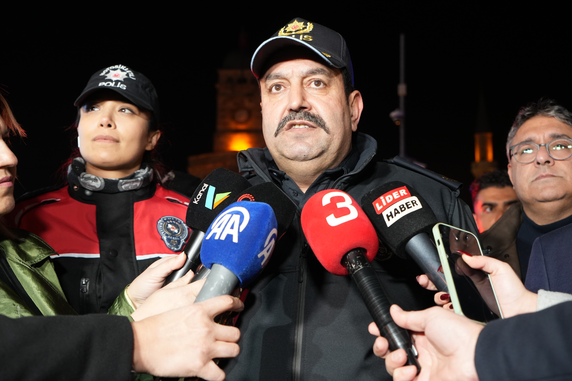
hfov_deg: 47.4
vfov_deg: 32.6
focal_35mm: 41
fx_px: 651
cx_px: 286
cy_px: 190
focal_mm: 41
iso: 3200
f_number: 5.6
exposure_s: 1/80
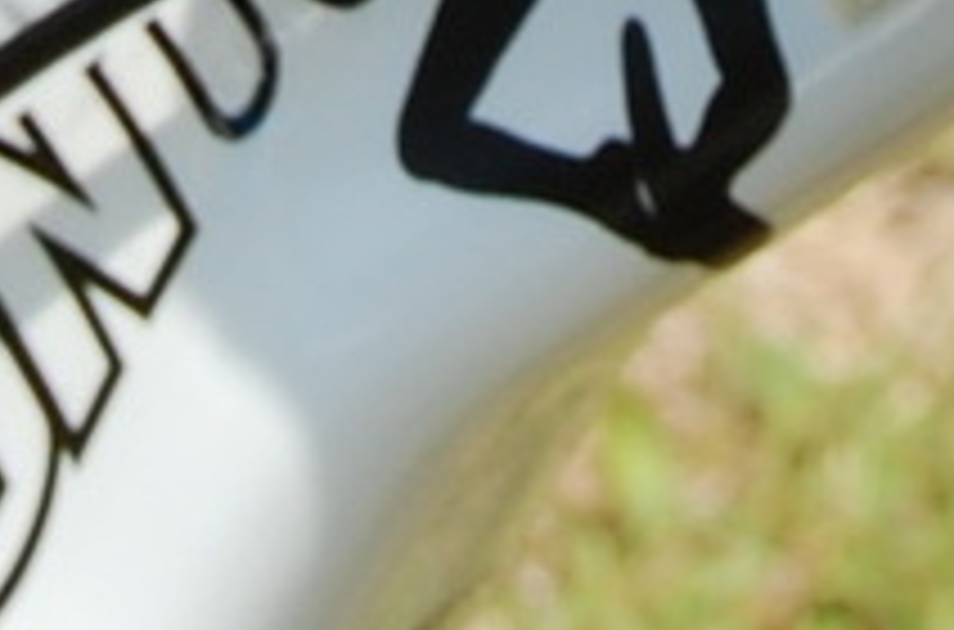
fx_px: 11969
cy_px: -1508
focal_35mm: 453
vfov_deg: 2.9
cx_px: 356
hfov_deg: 4.6
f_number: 11
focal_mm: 40
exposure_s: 1/500
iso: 400
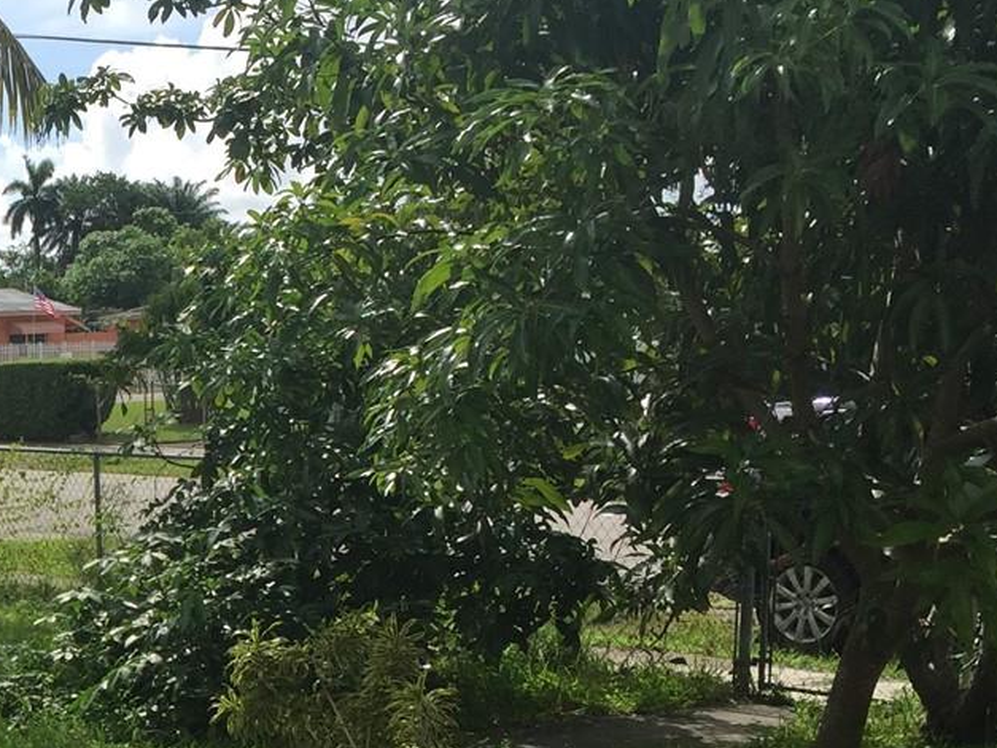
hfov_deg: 24.6
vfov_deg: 19.3
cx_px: -99
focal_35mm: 74
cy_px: 766
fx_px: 2131
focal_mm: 4.15
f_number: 2.2
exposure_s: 1/1980
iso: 32
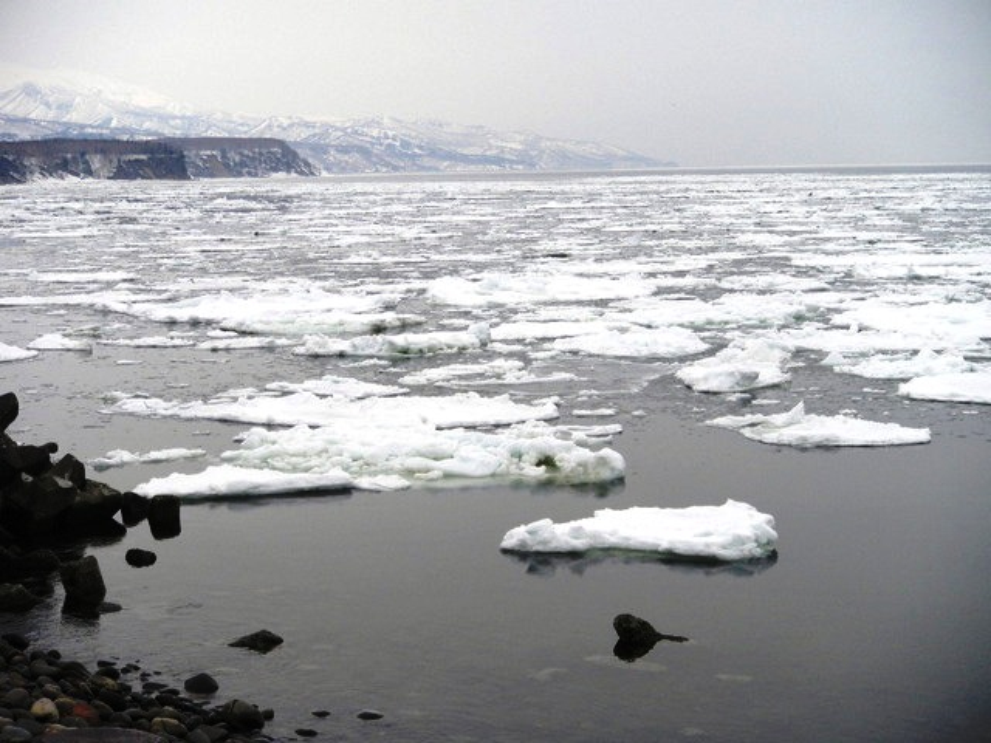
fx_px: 2090
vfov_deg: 20.2
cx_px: 496
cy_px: 372
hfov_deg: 26.7
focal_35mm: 73
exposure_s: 1/640
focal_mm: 13
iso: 64
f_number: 4.3
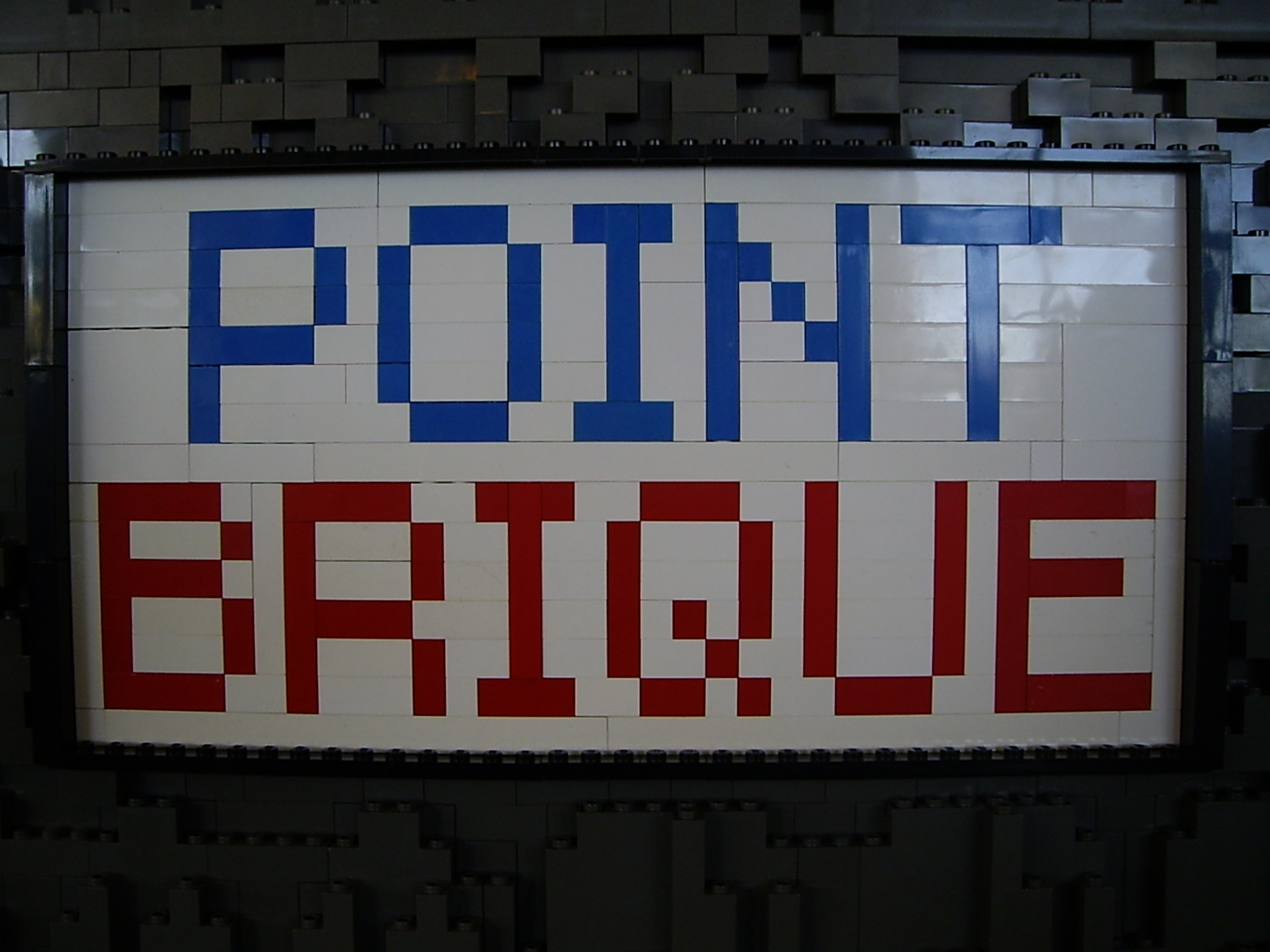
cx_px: 635
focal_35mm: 38
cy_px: 476
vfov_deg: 37.7
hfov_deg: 49.0
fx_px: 1394
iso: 100
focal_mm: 6.2
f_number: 2.7
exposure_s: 1/100
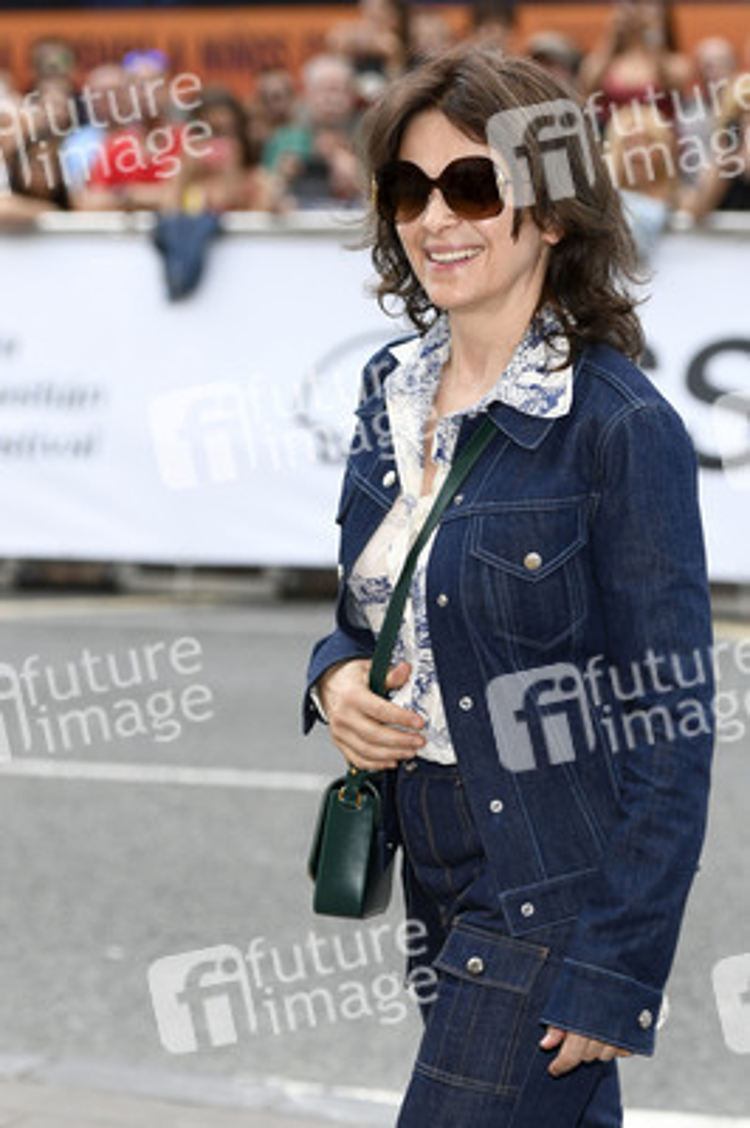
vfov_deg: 20.8
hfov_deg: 13.9
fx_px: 3068
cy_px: 564
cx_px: 375
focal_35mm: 98
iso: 640
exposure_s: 1/640
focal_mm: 98
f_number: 4
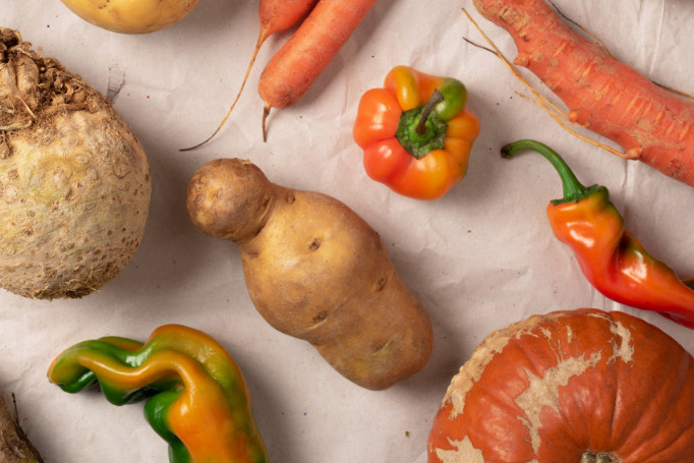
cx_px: 182
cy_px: 59
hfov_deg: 22.9
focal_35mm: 88
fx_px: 1697
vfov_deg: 15.4
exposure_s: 1/40
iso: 50
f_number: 10
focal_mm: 50
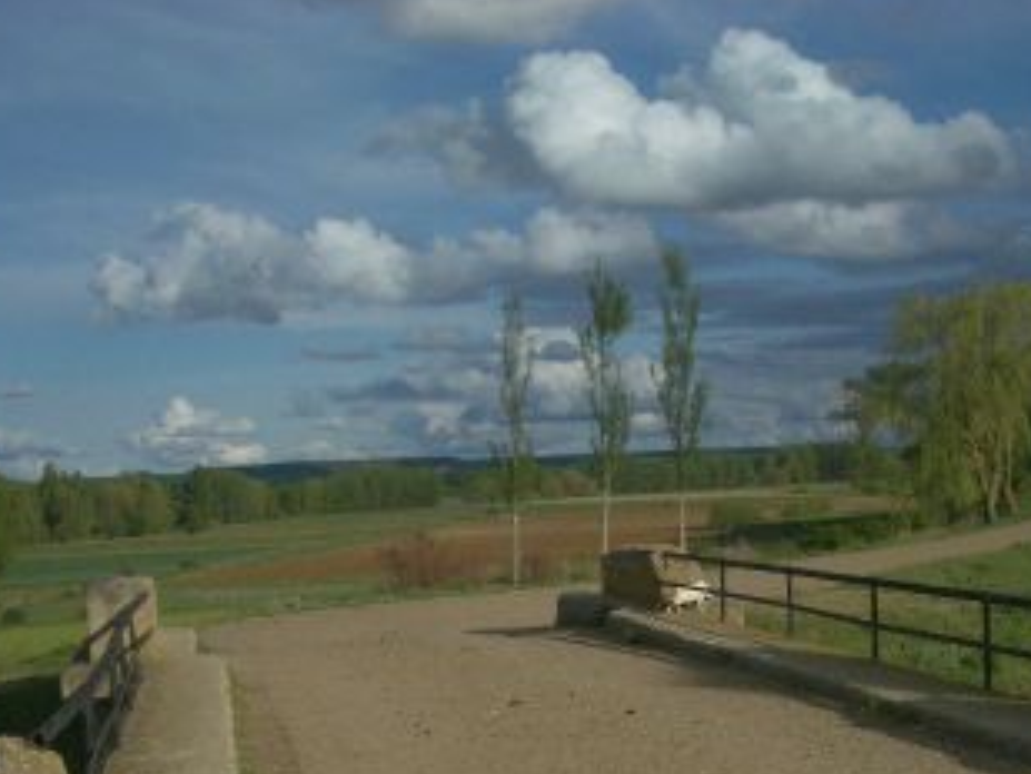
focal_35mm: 58
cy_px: 631
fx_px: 1728
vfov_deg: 24.8
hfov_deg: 32.9
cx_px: 701
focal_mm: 5.8
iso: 100
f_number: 4.3
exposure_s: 1/2000
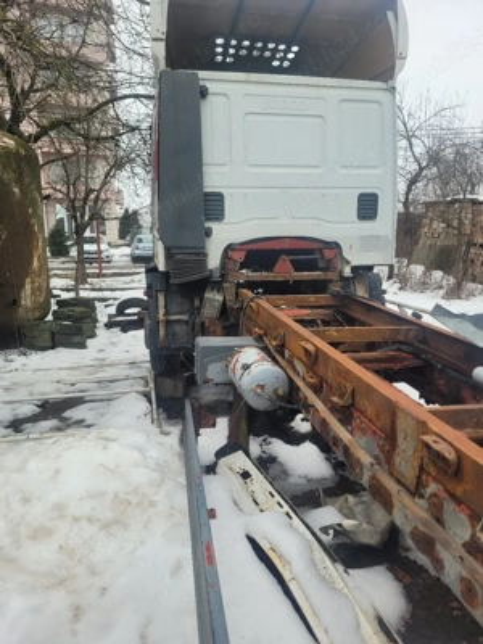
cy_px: 322
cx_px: 242
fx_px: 484
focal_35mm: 26
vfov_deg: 67.3
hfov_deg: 53.1
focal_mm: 5.4
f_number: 1.8
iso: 40
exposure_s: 1/222
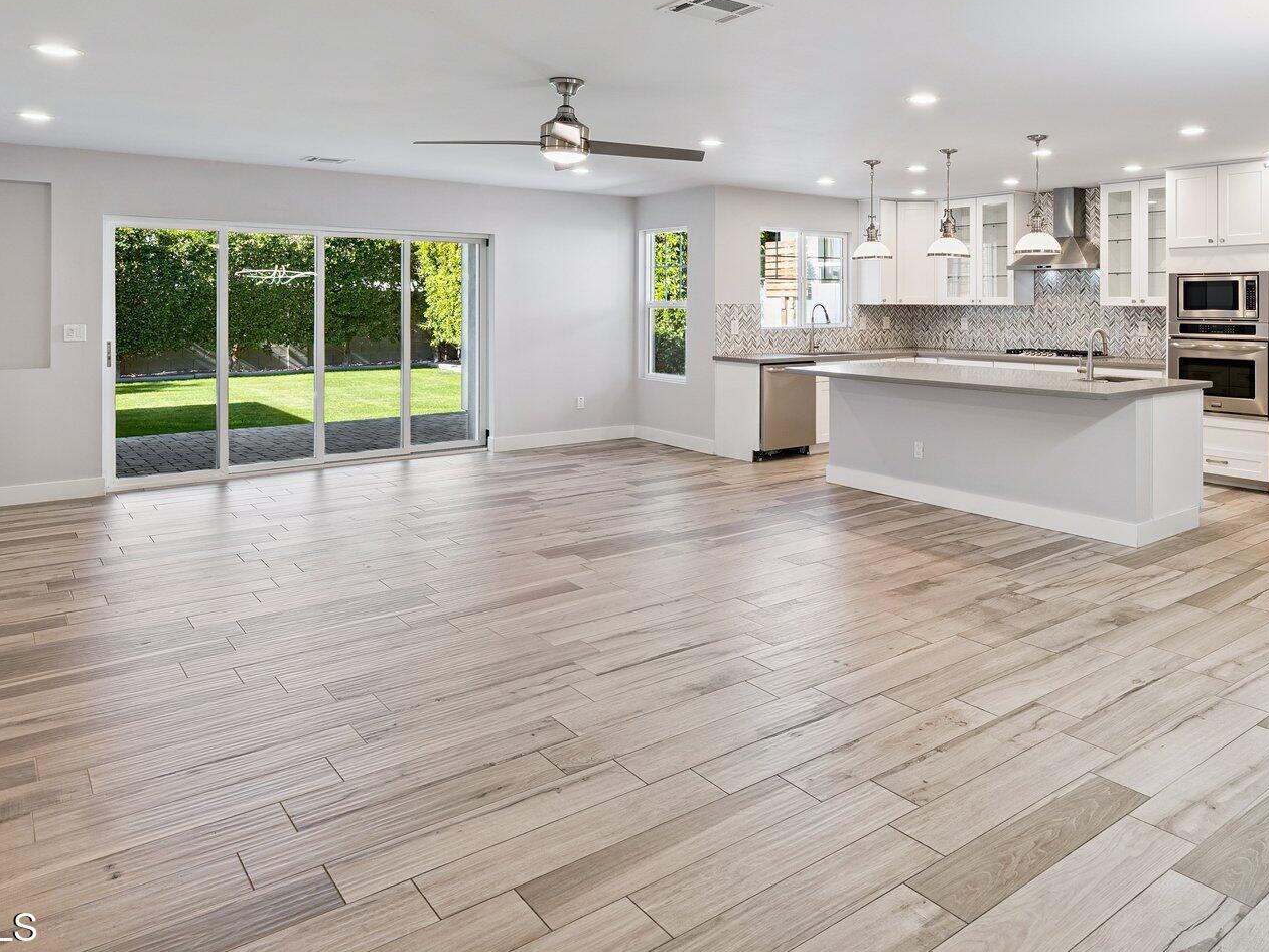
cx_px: 837
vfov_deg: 53.6
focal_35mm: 25
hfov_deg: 67.6
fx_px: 916
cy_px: 303
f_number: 8
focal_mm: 16
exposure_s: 1/20
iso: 400
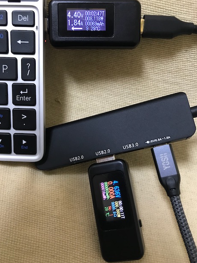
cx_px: 96
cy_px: 134
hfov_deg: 48.2
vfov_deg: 61.7
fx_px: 220
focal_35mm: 29
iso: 64
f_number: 1.8
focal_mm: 3.99
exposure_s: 1/17
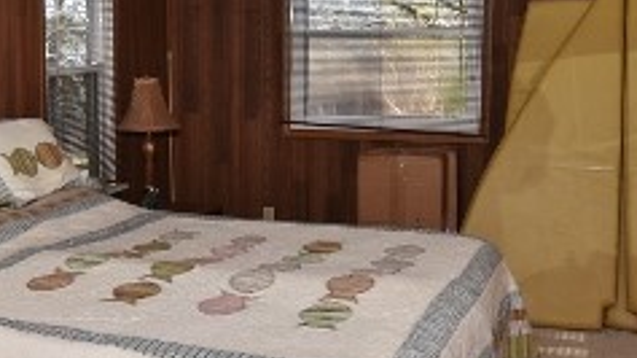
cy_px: 152
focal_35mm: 53
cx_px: 167
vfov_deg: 22.6
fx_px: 895
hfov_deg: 38.3
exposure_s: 1/200
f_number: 3.5
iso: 100
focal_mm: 10
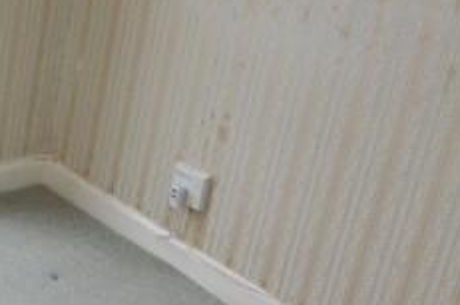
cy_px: 28
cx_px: -293
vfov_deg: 18.2
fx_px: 934
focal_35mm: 73
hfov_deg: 21.5
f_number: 4.5
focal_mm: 11
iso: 200
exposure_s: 1/80
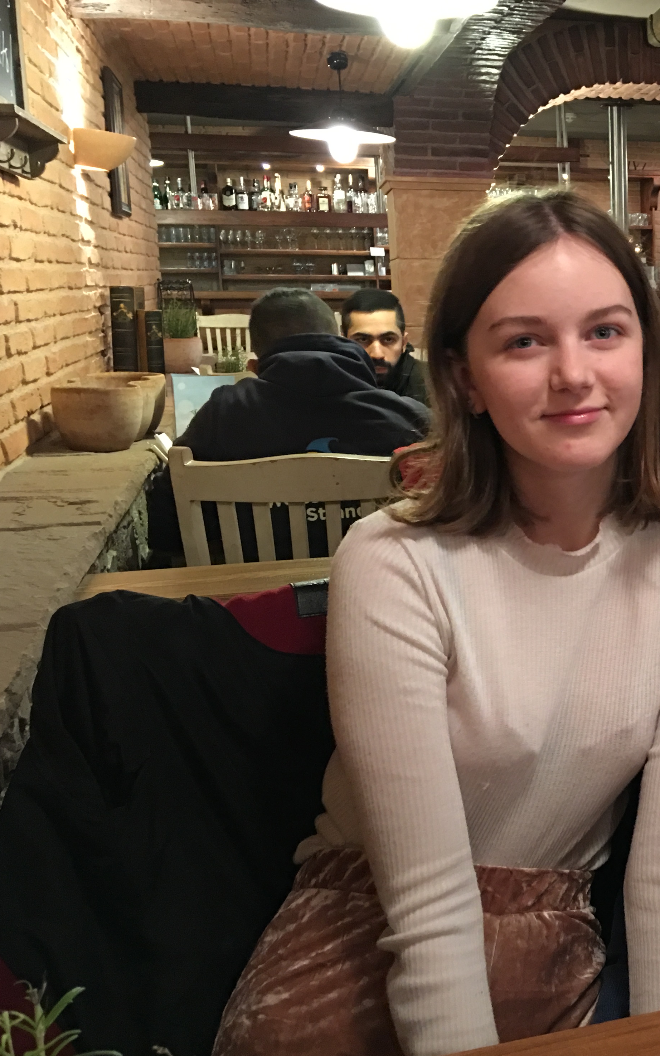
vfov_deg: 47.2
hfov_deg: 28.1
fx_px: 1209
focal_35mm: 42
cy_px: 524
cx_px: 706
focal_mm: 4.15
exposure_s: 1/4
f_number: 2.2
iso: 100
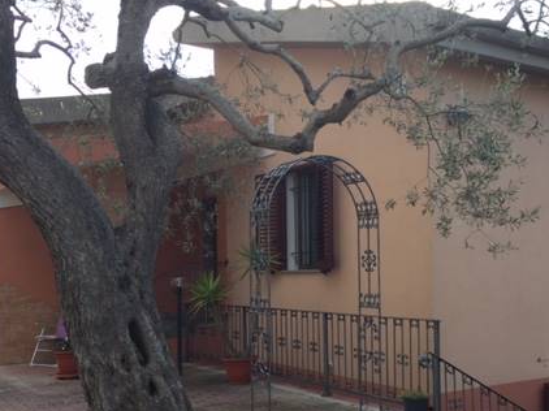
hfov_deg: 42.4
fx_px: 697
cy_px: 271
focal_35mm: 44
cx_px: 364
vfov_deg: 32.6
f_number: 2.2
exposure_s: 1/682
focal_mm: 4.15
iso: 32
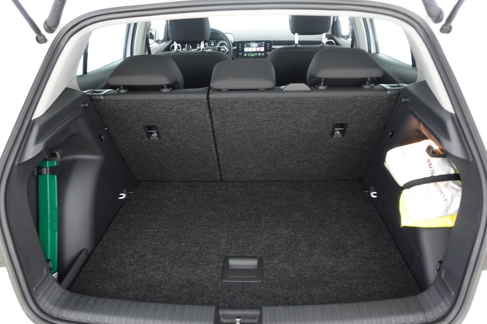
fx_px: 325
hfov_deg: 73.7
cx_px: 244
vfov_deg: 53.1
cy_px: 162
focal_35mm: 24
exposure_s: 1/20
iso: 800
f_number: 1.8
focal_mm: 9.4
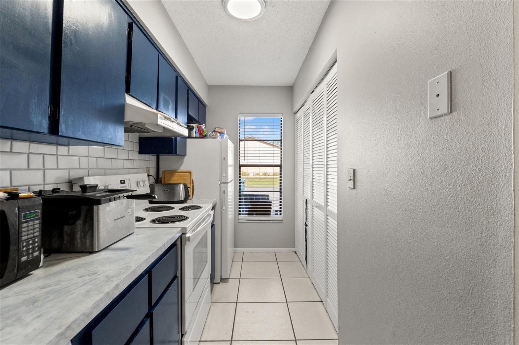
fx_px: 216
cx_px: 260
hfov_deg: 100.4
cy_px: 172
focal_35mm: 15
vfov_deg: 77.3
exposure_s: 1/40
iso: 400
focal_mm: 10
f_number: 7.1
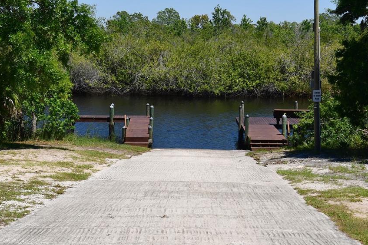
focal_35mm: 68
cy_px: 64
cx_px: 196
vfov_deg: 19.9
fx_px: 695
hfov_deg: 29.7
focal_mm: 24
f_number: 9
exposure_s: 1/250
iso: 100
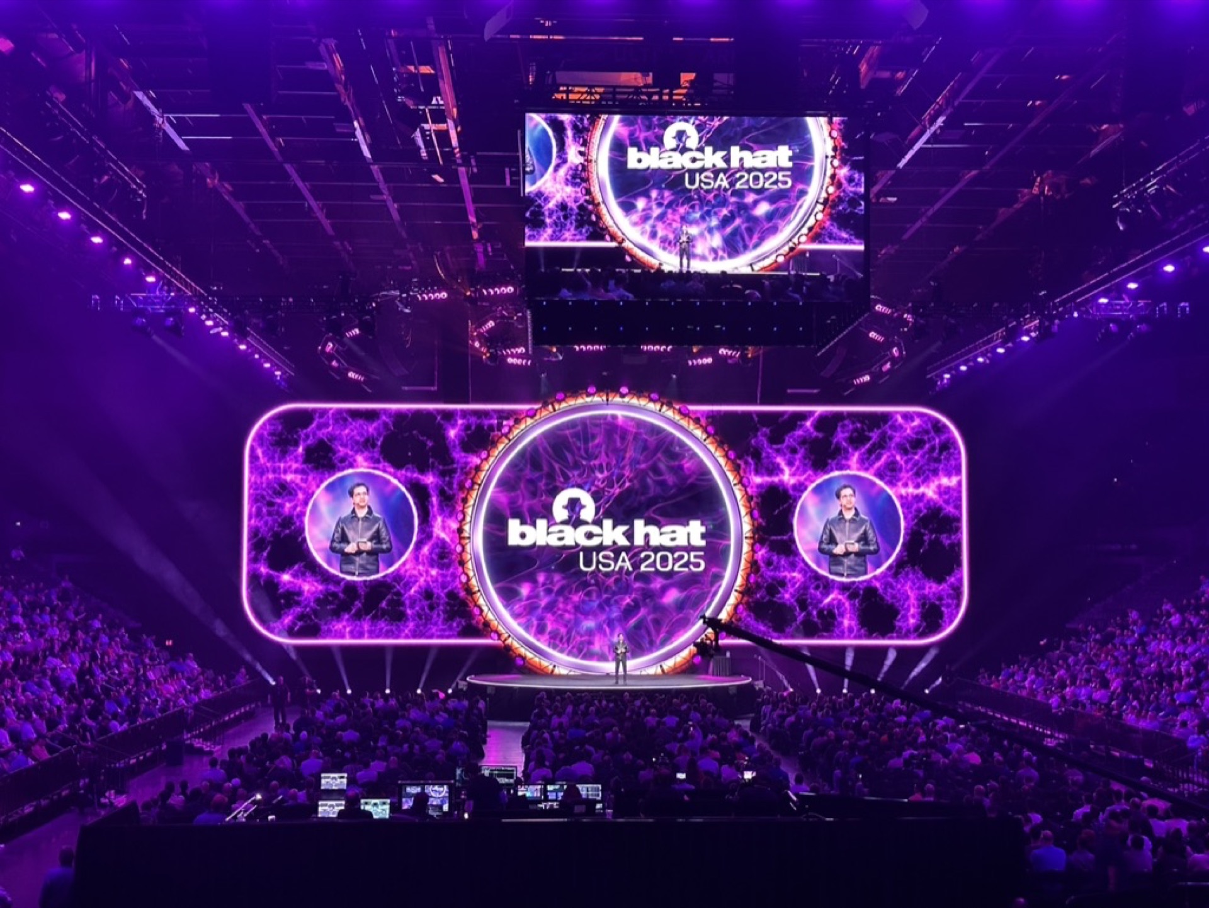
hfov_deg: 39.6
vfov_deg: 30.3
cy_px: 454
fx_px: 1677
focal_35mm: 48
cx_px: 604
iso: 250
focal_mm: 6.86
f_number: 1.78
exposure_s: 1/50
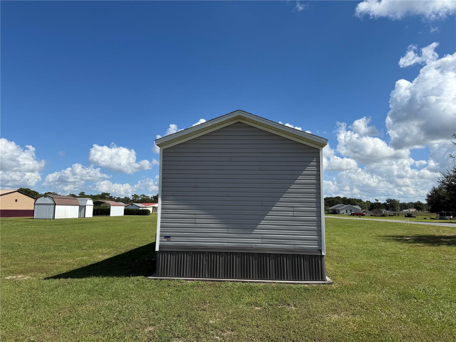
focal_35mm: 24
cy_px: 171
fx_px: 316
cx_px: 228
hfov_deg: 71.6
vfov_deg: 56.8
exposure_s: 1/6711
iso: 80
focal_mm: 6.76
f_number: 1.78
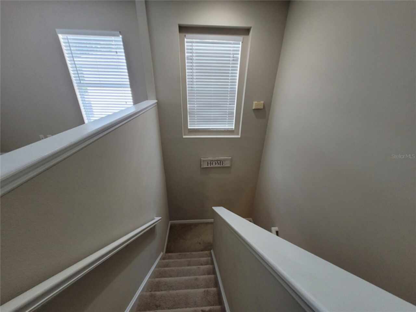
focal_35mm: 13
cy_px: 156
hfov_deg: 106.2
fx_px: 156
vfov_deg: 89.9
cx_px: 208
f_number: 2.2
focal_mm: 1.74
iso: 200
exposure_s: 1/60
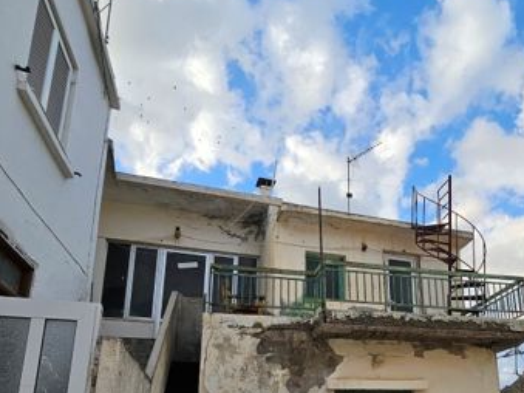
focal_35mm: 27
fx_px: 409
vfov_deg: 48.4
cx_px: 344
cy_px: 314
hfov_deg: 63.9
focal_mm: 2.2
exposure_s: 1/654
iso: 50
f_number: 2.2
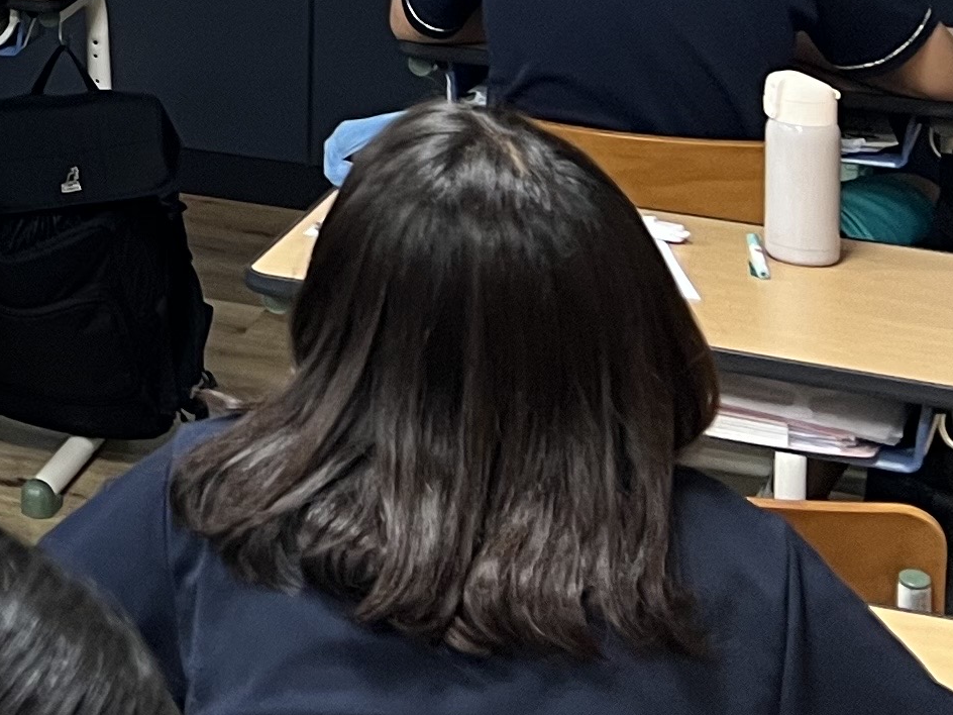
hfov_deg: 15.3
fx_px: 3056
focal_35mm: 111
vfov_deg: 12.4
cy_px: -502
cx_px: -764
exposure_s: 1/60
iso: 80
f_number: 1.5
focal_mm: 5.7
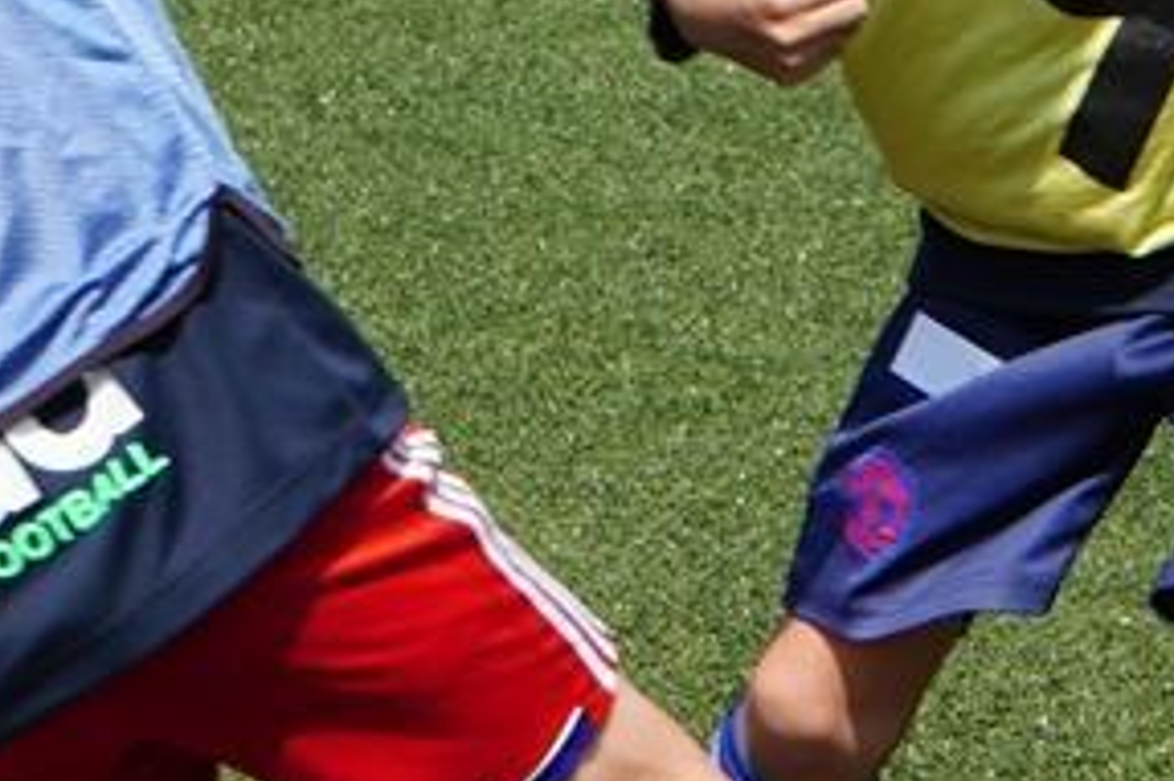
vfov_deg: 11.6
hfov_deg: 17.5
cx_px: 520
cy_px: 707
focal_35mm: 117
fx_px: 3813
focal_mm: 37.5
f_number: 5.6
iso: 100
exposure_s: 1/400
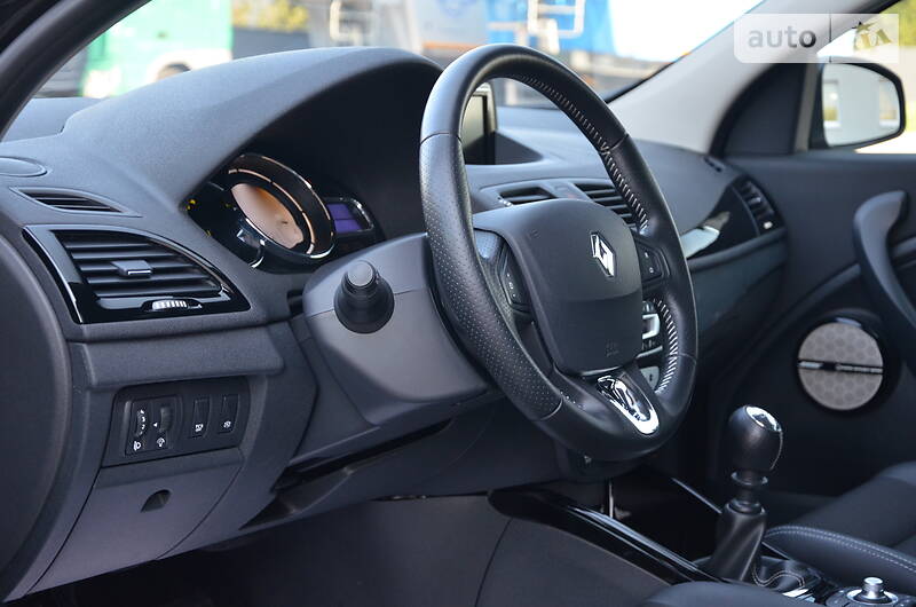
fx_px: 1714
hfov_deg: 29.9
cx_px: 458
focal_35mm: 68
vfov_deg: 20.1
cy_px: 304
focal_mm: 45
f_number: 4.8
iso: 800
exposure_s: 1/60
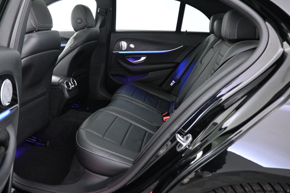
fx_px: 258
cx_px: 112
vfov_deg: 40.8
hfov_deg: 58.1
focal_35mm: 32
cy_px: 70
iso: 4000
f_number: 3.5
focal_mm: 16
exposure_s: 1/25
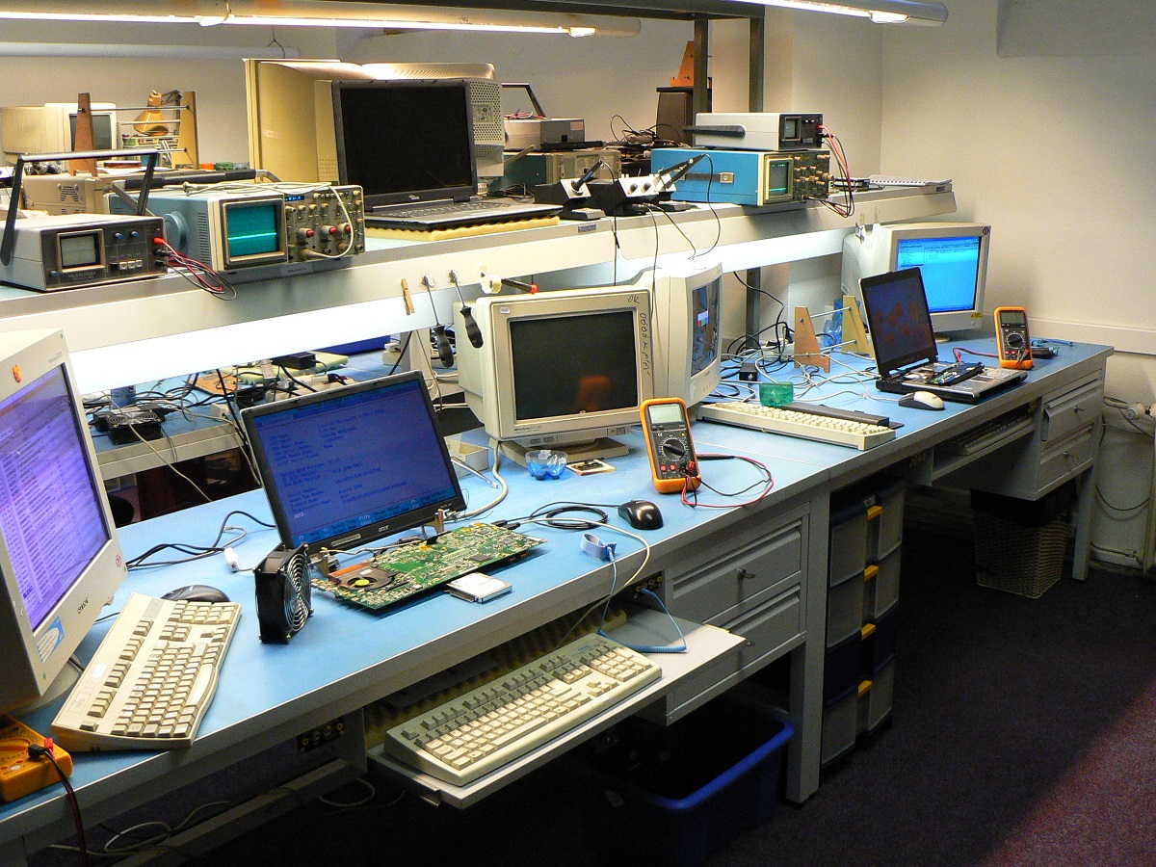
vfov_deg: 39.7
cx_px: 578
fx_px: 1202
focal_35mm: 36
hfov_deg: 51.4
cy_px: 434
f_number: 3.2
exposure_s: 1/50
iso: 200
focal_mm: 6
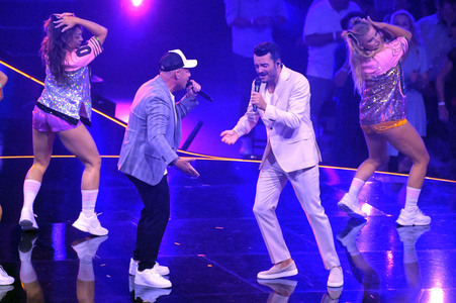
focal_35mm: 500
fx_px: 6329
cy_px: 152
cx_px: 228
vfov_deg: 2.7
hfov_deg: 4.1
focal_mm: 500
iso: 16000
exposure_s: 1/500
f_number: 5.6
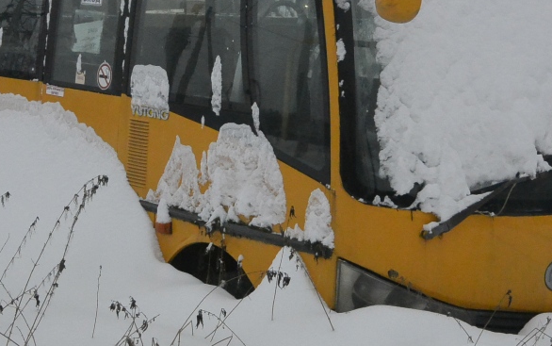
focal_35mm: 95
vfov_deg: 13.7
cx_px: 229
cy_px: 70
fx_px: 1430
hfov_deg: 21.8
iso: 1400
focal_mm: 15.6
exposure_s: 1/500
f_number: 4.2
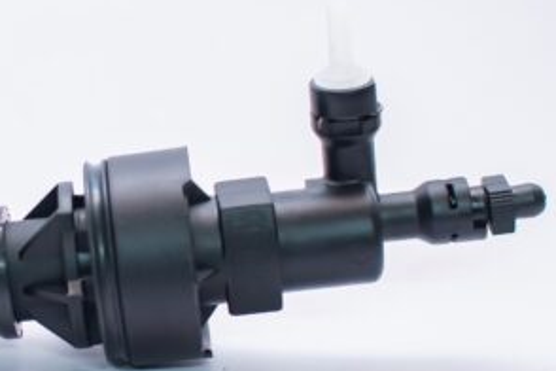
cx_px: 112
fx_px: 1653
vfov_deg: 12.8
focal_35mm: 107
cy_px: 187
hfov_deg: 18.9
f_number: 2.8
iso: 1250
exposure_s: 1/100
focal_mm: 35
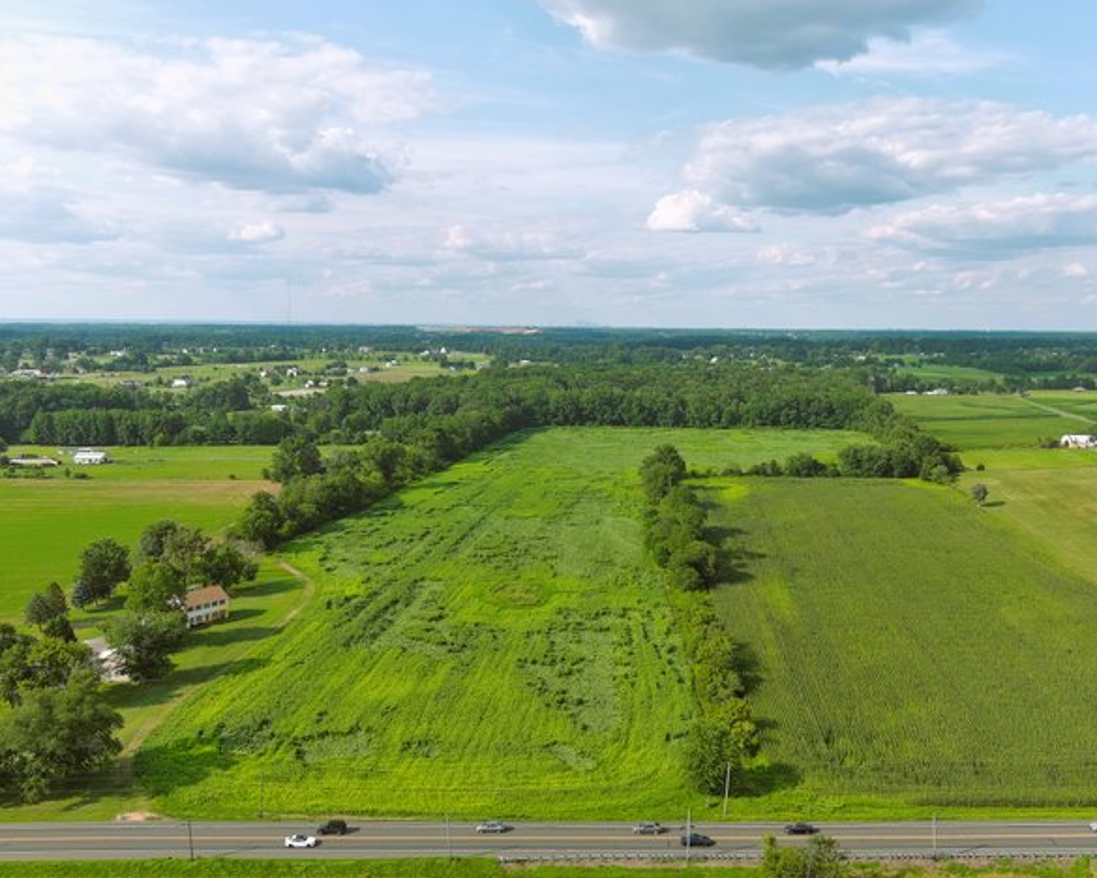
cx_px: 638
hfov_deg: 54.0
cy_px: 436
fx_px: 1071
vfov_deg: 44.5
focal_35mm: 33
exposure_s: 1/1000
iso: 100
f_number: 2.8
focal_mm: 10.57
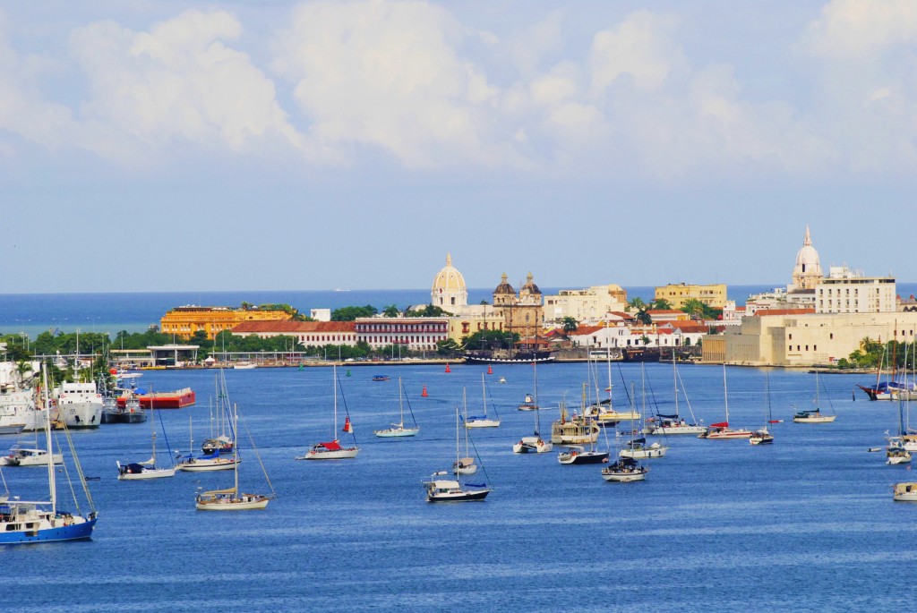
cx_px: 458
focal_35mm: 292
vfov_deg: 4.7
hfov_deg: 7.0
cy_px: 306
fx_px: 7458
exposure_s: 1/3200
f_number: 7.1
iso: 800
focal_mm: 195
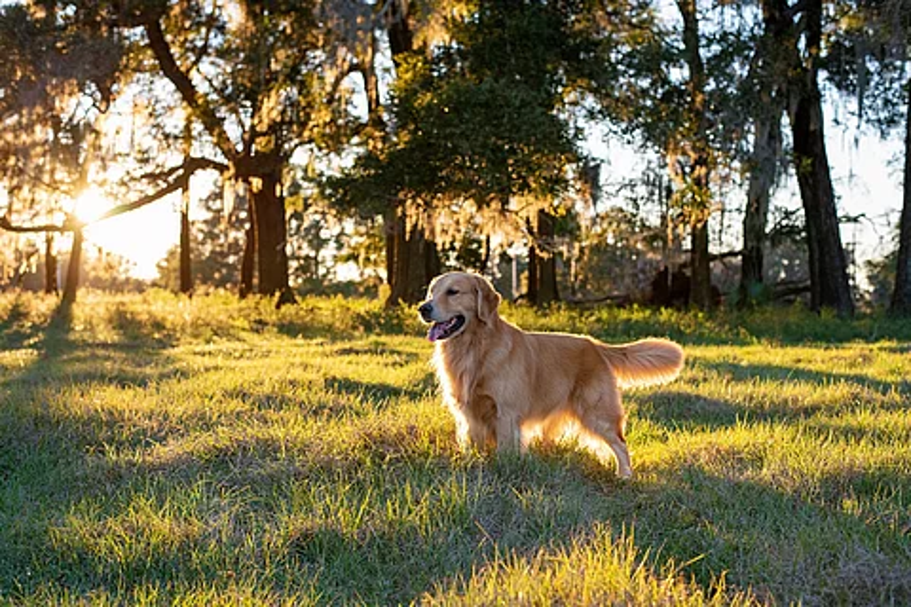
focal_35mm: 50
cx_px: 456
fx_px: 1265
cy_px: 304
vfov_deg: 27.0
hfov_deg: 39.6
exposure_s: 1/1250
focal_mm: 50
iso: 1100
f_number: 4
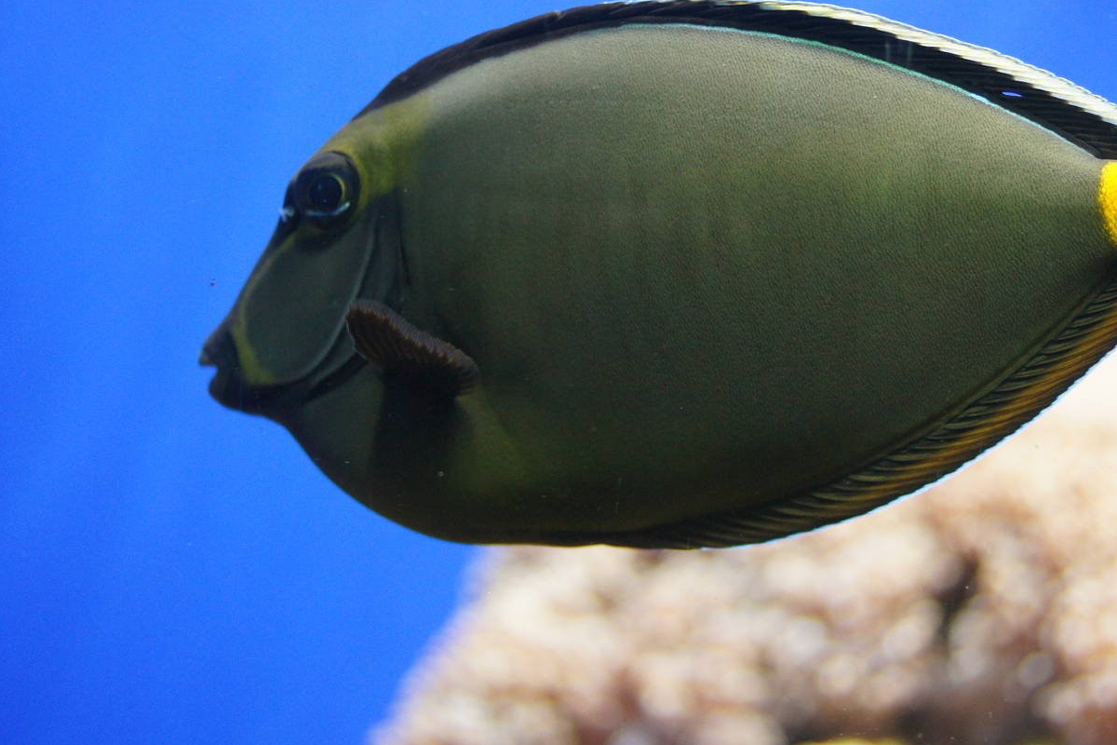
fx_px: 1862
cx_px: 701
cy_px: 404
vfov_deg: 22.6
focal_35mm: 60
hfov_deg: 33.2
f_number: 2.8
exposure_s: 1/125
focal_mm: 30
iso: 1250
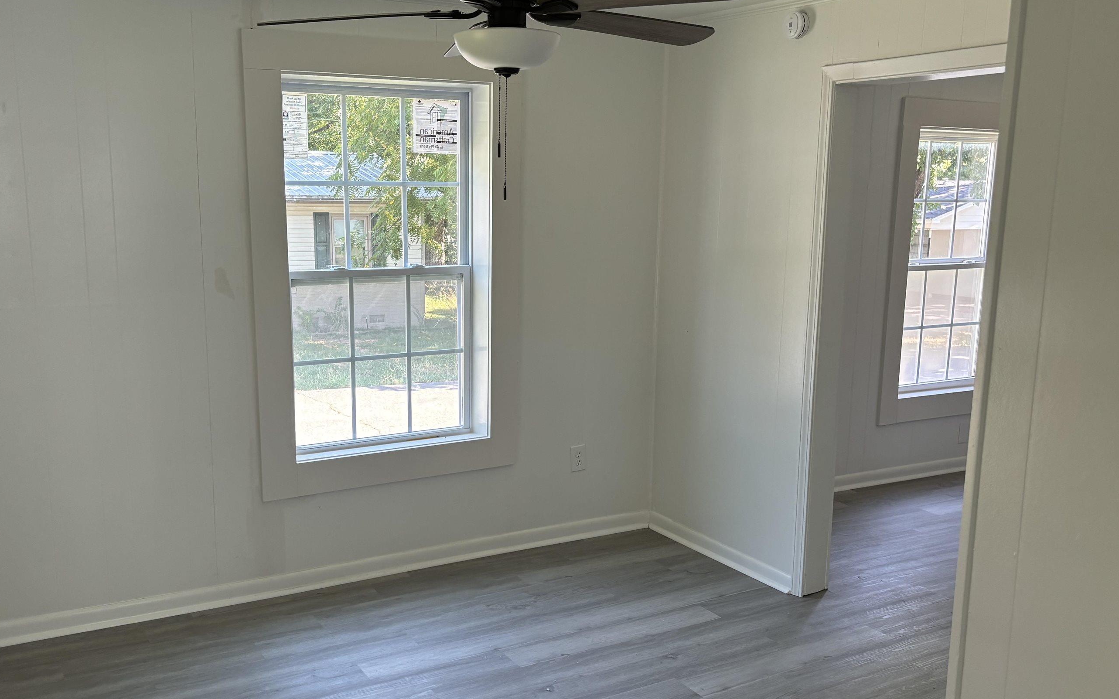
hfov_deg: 58.0
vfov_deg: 38.3
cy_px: 388
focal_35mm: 33
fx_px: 1006
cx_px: 489
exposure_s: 1/121
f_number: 1.6
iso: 100
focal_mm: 5.96
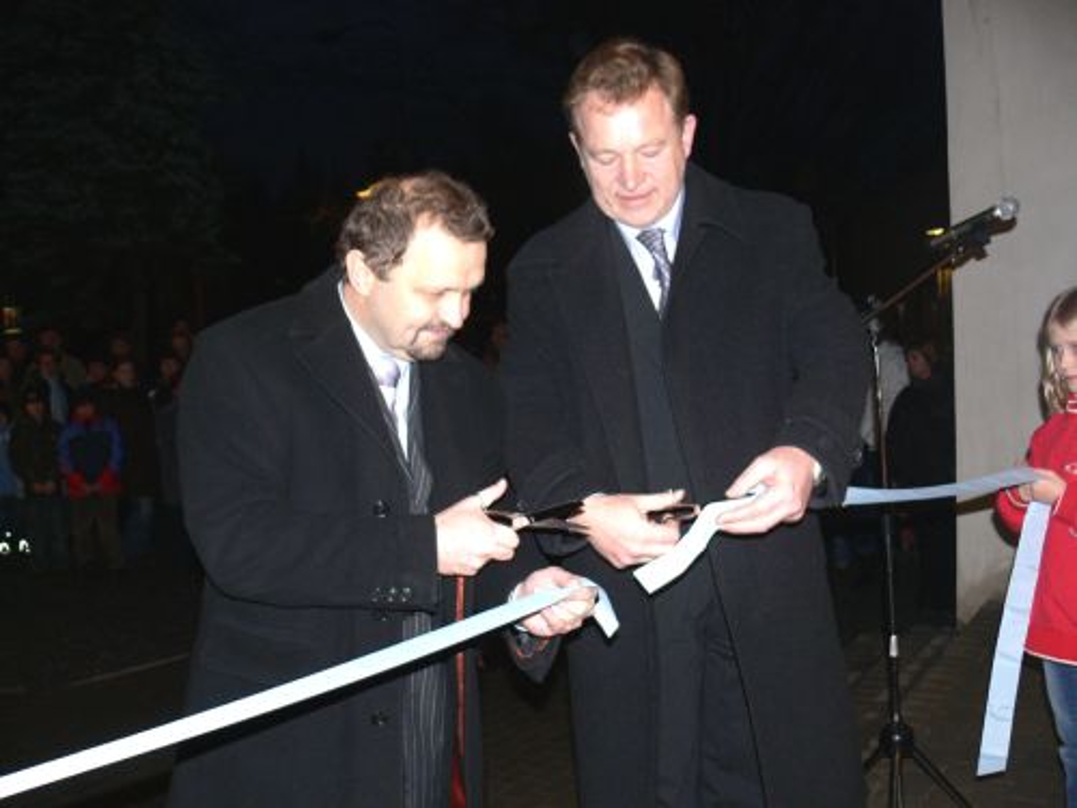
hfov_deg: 52.6
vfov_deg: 40.7
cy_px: 404
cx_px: 538
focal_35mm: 35
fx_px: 1089
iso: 100
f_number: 2.8
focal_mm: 7.4
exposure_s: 1/30
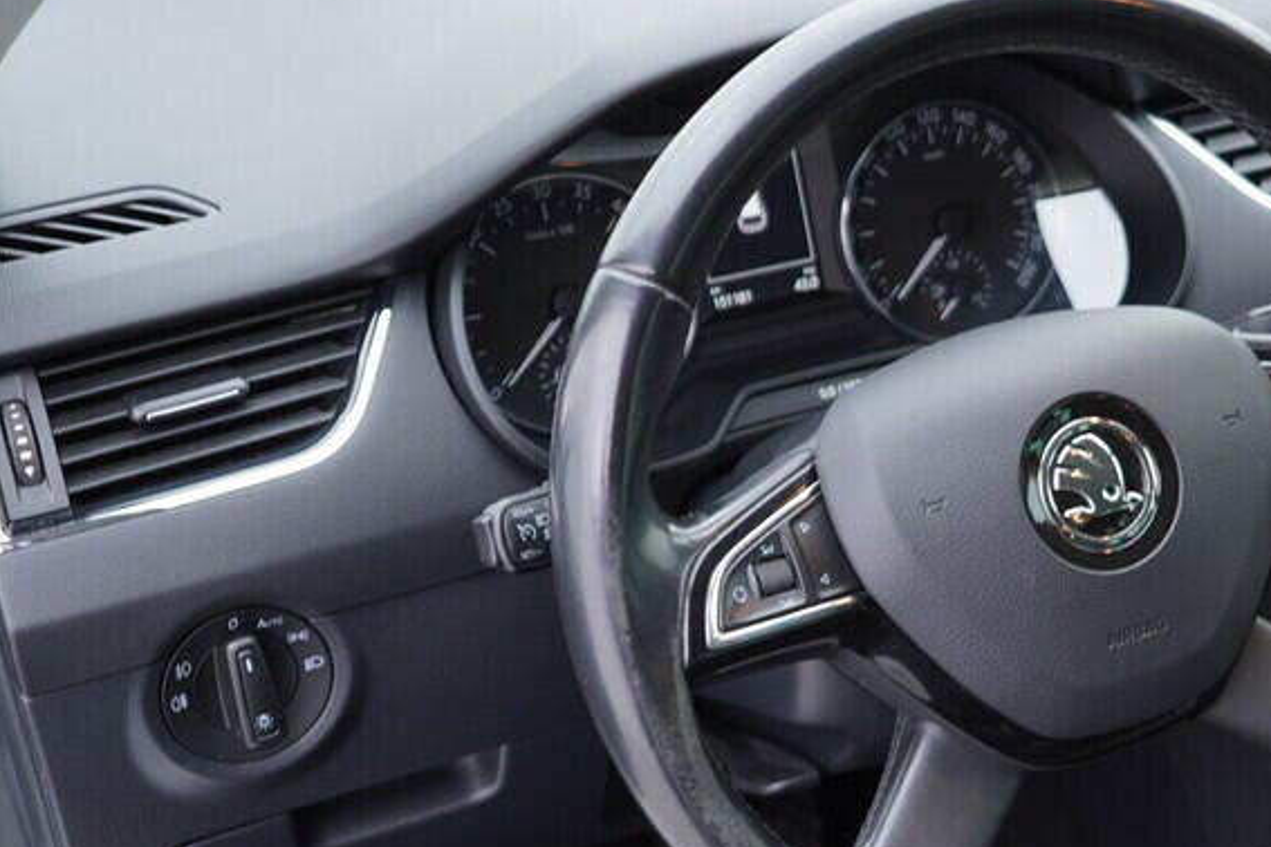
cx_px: 1000
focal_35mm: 65
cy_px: 586
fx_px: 2295
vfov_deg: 20.8
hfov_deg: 30.3
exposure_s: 1/40
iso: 200
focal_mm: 24
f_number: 2.8
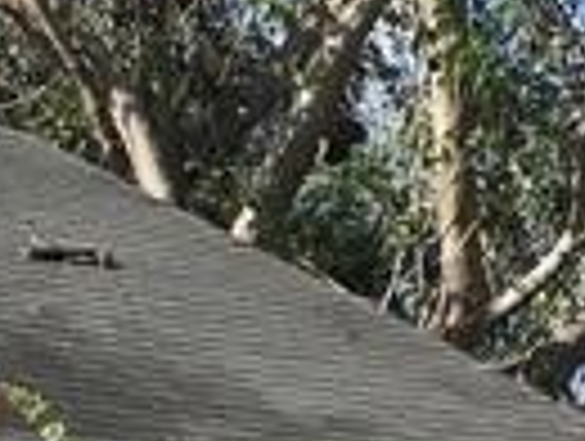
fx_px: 3860
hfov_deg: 8.6
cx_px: 513
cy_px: 1012
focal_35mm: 228
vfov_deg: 6.3
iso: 25
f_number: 2.2
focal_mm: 4.15
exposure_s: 1/1508
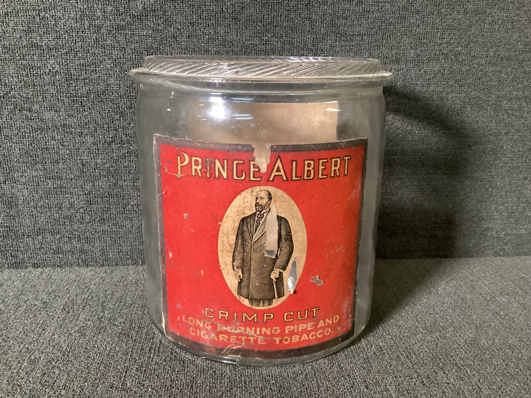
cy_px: 199
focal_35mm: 31
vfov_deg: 45.4
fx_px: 476
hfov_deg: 58.3
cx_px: 266
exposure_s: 1/40
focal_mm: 3.3
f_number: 2.4
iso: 400
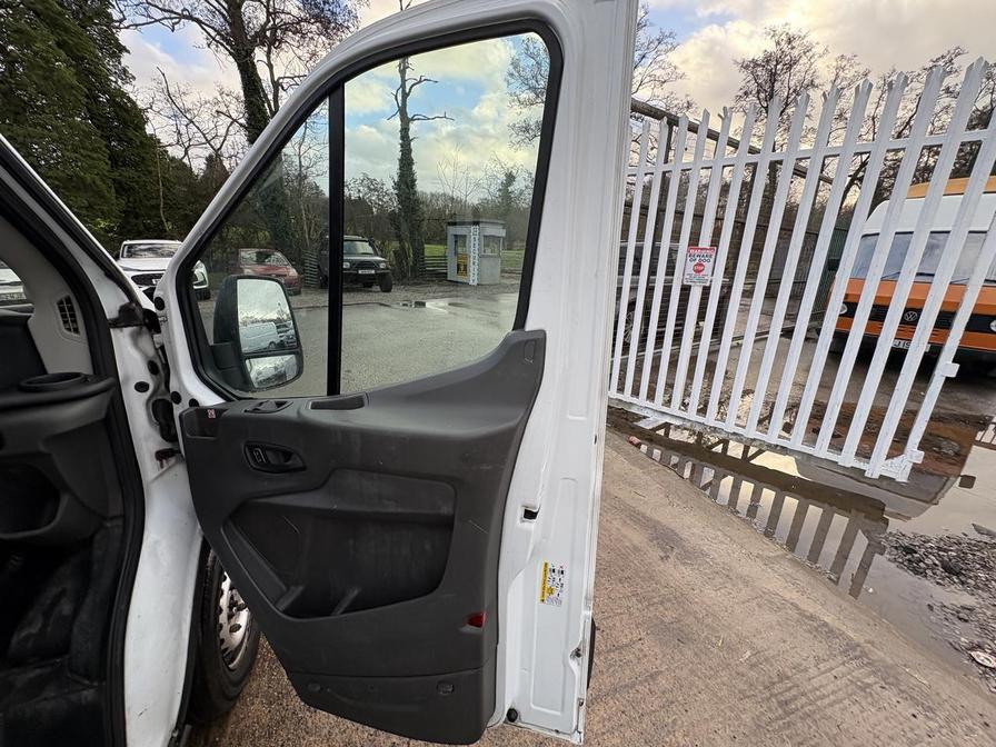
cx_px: 498
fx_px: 403
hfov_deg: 102.1
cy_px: 374
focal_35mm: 14
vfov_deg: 85.7
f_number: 2.2
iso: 40
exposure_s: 1/157
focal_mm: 2.22
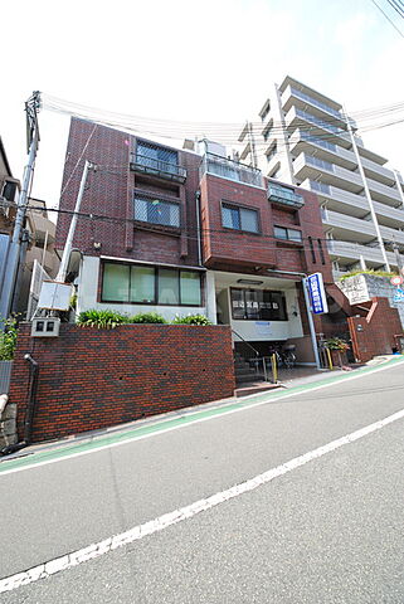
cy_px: 302
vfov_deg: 112.6
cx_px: 202
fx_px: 202
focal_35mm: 12
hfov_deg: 90.1
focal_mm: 8
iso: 800
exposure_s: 1/400
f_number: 10
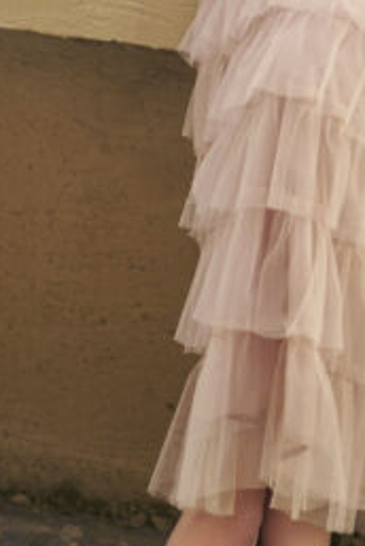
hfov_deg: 7.0
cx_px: 643
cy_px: -492
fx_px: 2927
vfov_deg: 10.0
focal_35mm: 193
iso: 400
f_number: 1.4
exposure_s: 1/1600
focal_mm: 50
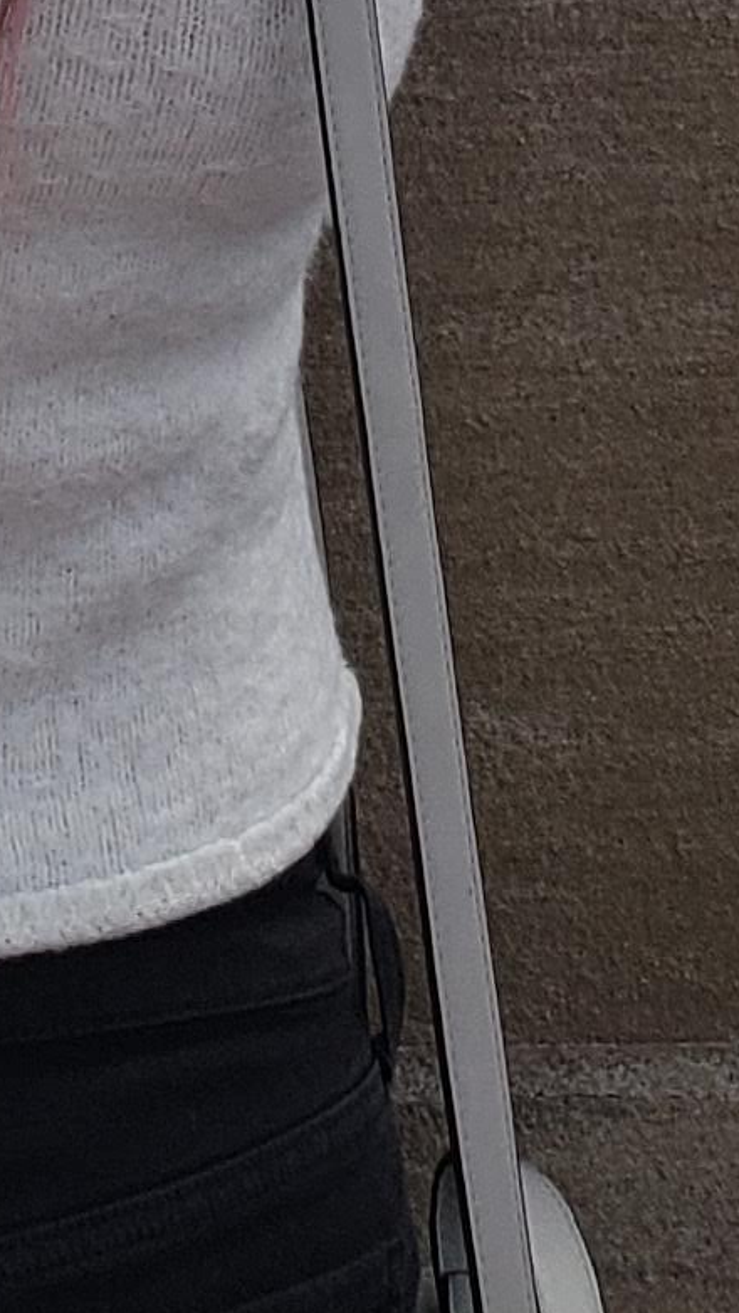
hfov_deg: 8.2
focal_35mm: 146
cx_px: -170
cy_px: -2025
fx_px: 5085
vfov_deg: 11.6
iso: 50
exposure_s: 1/2228
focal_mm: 4.3
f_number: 2.4
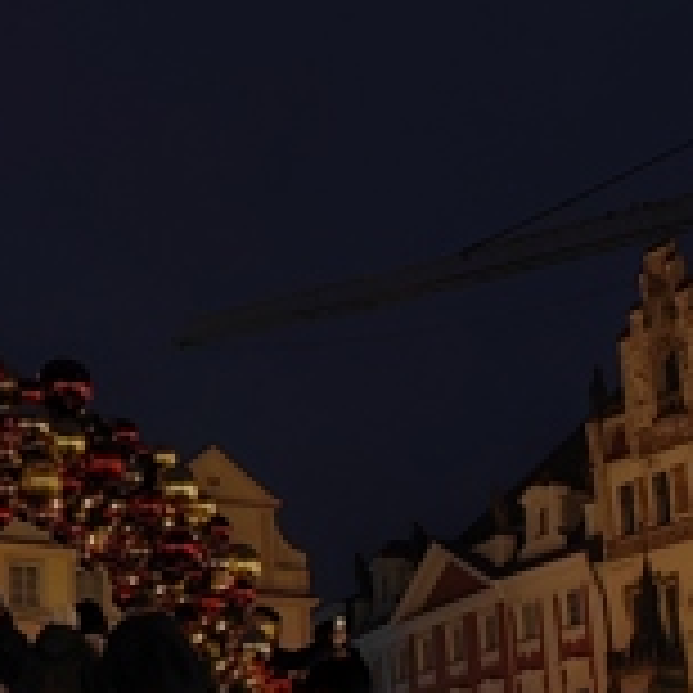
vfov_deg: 15.9
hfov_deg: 15.8
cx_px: -99
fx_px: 2424
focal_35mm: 107
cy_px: -47
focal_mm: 5.75
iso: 50
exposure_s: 1/100
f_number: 1.4
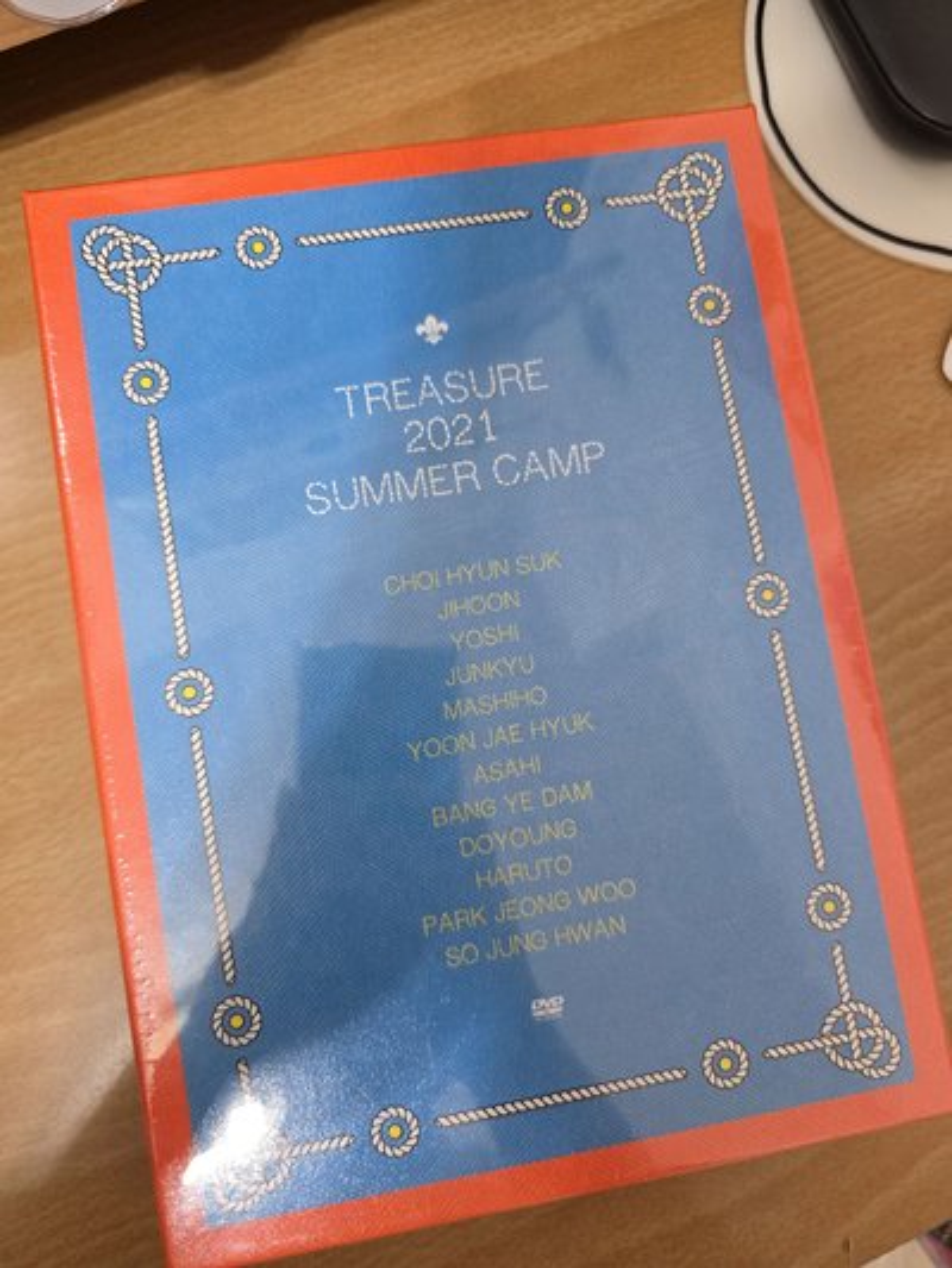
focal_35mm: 23
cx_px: 476
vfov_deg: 73.9
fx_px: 843
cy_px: 634
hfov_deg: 58.9
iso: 500
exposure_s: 1/120
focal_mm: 6.3
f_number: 1.7
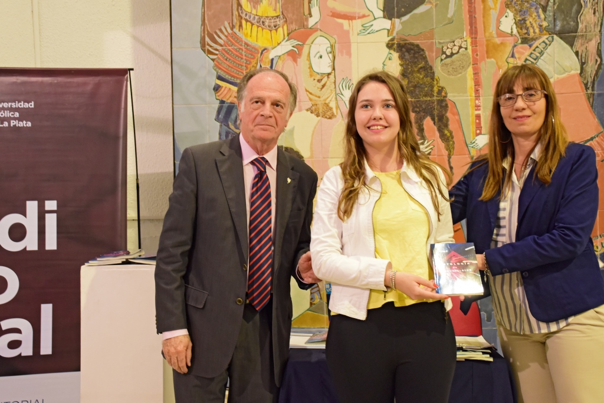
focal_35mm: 51
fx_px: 856
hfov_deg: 38.9
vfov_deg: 26.5
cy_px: 202
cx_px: 302
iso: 1600
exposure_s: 1/25
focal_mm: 34
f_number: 5.6
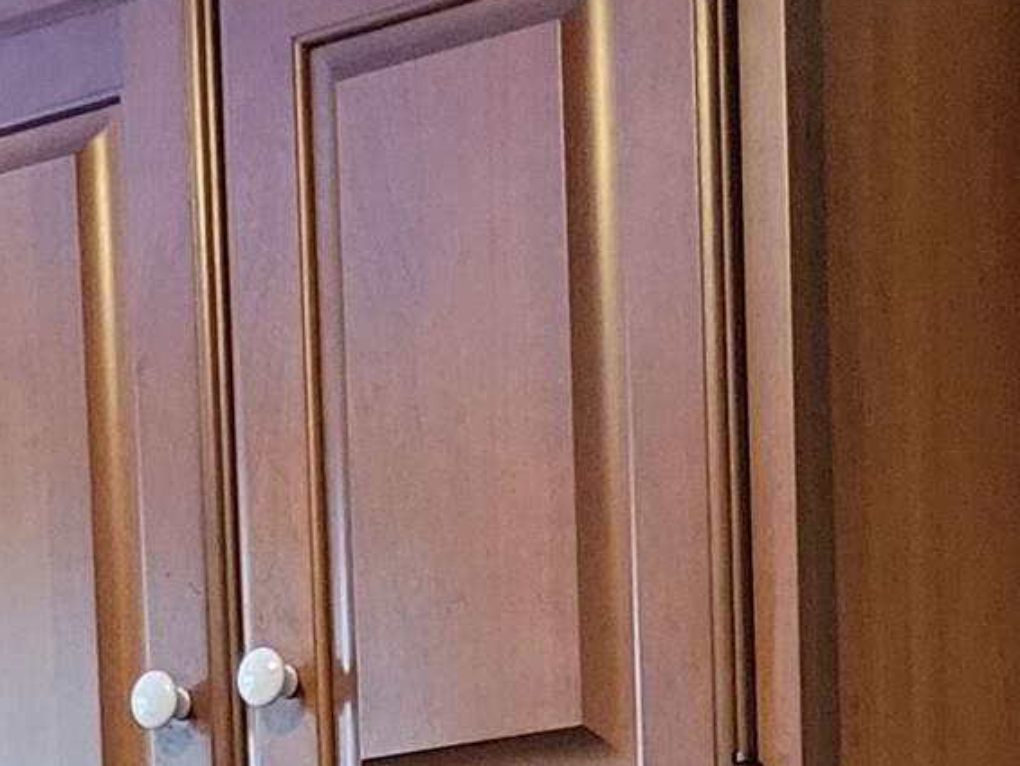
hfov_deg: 14.0
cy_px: 1765
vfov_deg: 9.5
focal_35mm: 141
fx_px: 4156
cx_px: 400
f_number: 1.8
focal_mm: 5.4
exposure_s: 1/40
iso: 500
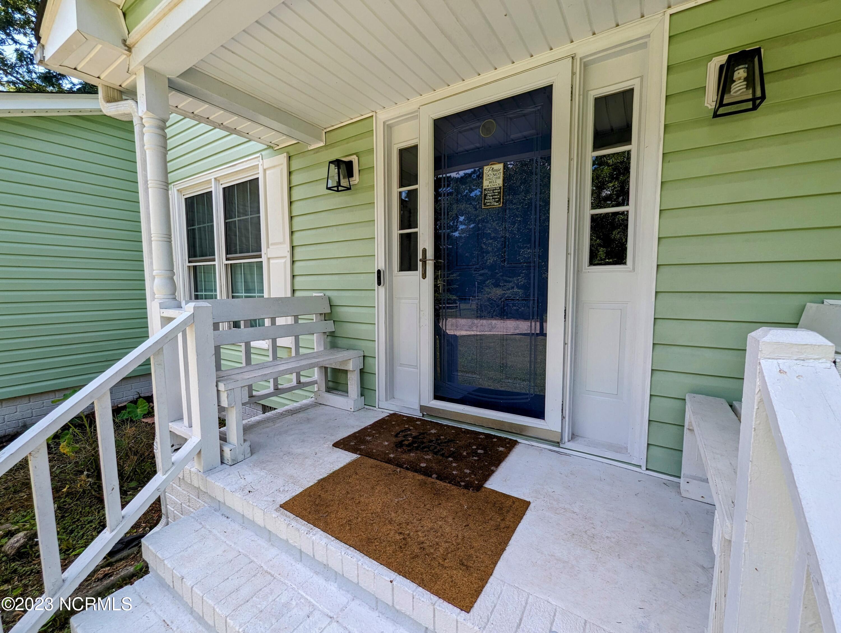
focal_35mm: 13
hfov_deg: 106.1
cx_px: 420
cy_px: 316
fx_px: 316
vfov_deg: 90.0
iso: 42
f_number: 2.2
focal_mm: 1.95
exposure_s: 1/346
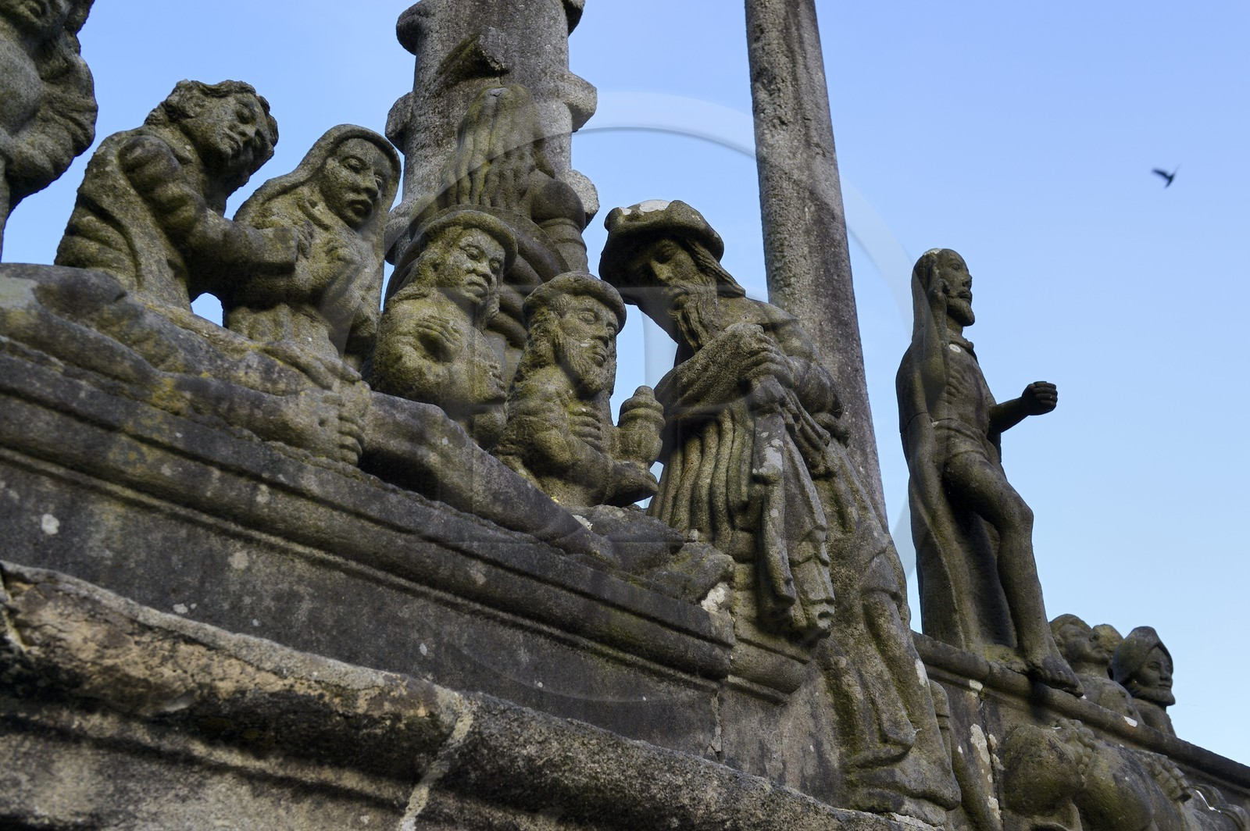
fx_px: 1665
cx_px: 625
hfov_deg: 41.1
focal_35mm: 48
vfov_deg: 28.0
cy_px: 416
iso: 200
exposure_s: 1/100
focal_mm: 48
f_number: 8
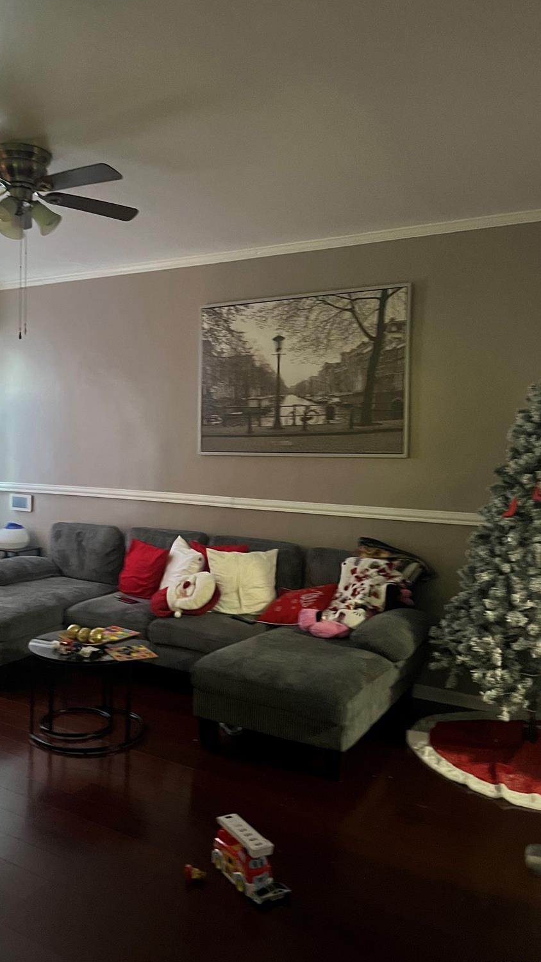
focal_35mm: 29
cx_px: 179
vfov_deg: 66.1
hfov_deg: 39.7
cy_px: 484
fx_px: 739
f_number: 1.6
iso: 500
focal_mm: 5.1
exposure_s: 1/30
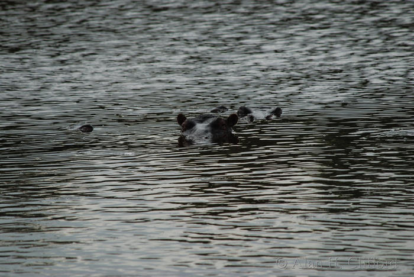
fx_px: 6906
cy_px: 138
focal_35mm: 600
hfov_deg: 3.4
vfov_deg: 2.3
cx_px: 207
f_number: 5.6
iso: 100
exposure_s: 1/640
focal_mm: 400
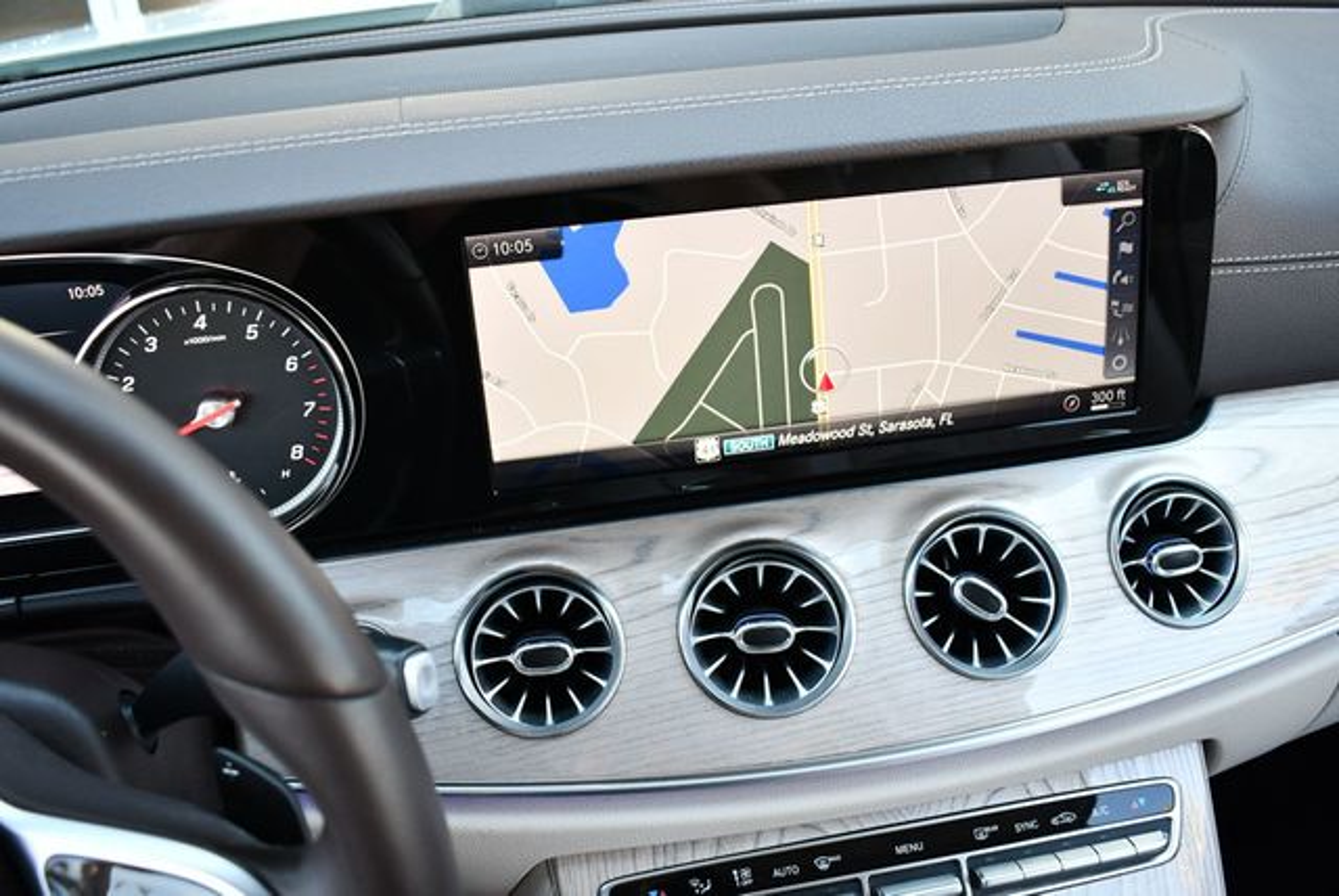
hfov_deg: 53.1
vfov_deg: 36.9
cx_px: 670
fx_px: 1340
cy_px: 448
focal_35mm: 36
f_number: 3.5
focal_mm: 18
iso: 800
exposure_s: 1/200
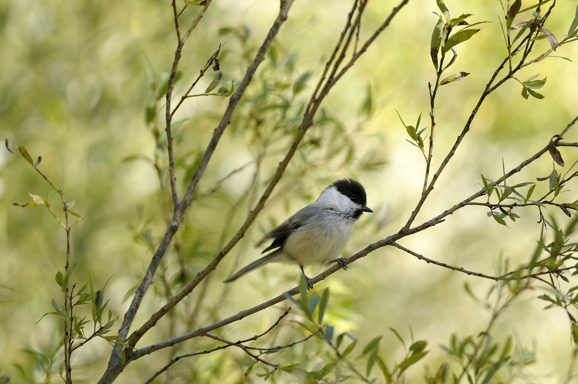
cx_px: 289
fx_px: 7216
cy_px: 192
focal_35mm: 450
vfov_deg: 3.0
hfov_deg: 4.6
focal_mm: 300
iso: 200
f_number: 2.8
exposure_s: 1/640
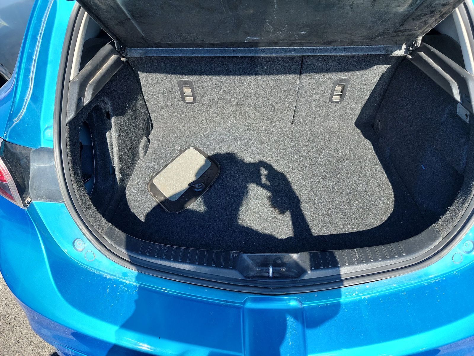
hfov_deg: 71.6
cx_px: 237
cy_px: 178
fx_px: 329
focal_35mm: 24
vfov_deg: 56.8
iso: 50
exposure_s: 1/250
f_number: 1.8
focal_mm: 6.7
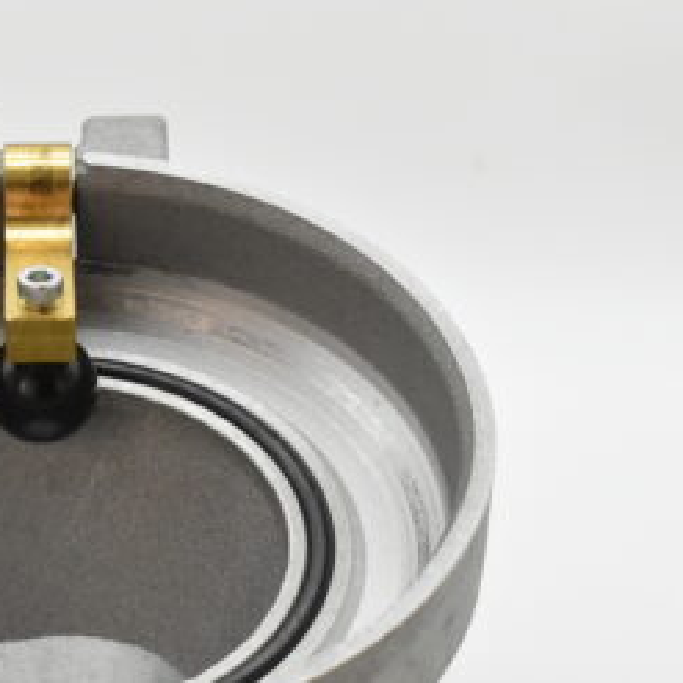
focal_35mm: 130
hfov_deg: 13.3
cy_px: 542
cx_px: 58
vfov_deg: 13.4
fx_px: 2902
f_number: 8
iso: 1600
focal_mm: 42
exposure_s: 1/1000
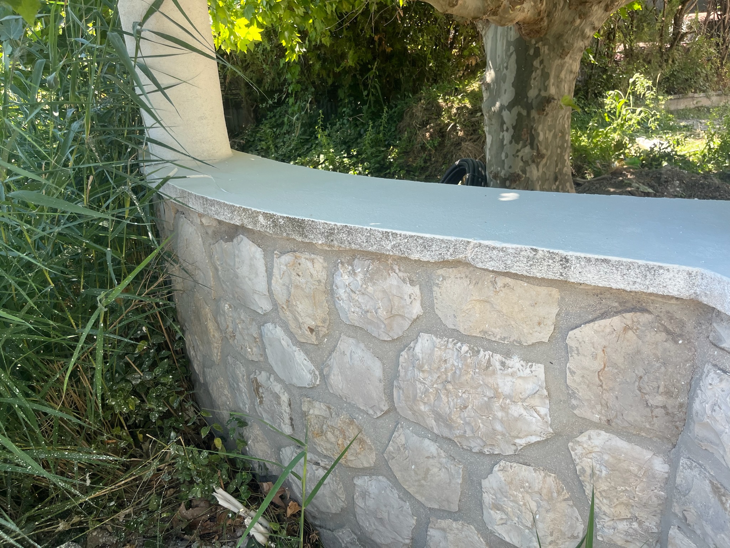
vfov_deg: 53.1
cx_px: 365
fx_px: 548
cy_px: 274
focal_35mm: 26
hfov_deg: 67.3
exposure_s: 1/504
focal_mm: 5.1
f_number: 1.6
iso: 50
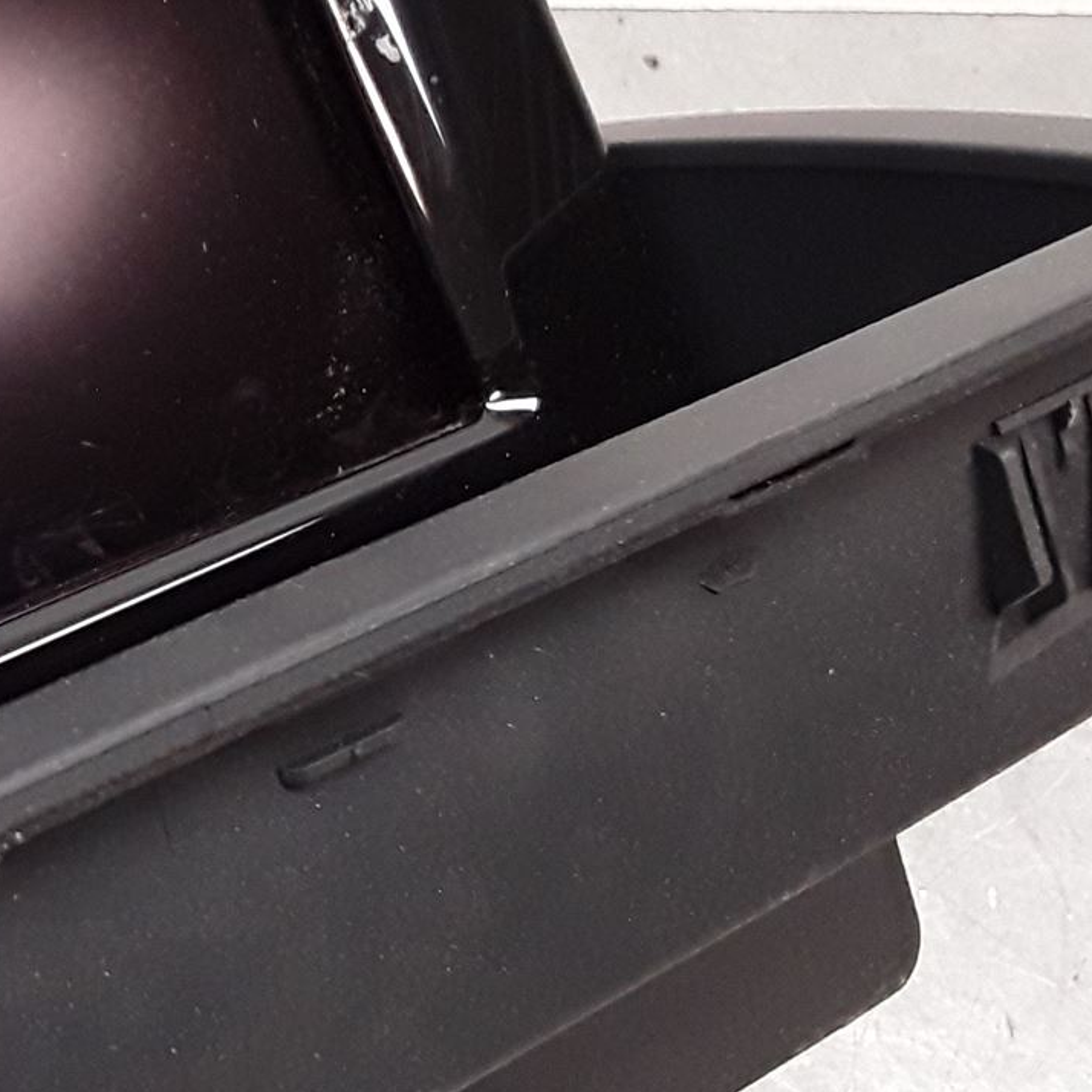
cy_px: 340
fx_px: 2534
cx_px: -436
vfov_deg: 24.2
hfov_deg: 21.3
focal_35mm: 71
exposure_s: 1/100
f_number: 1.9
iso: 100
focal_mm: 2.91
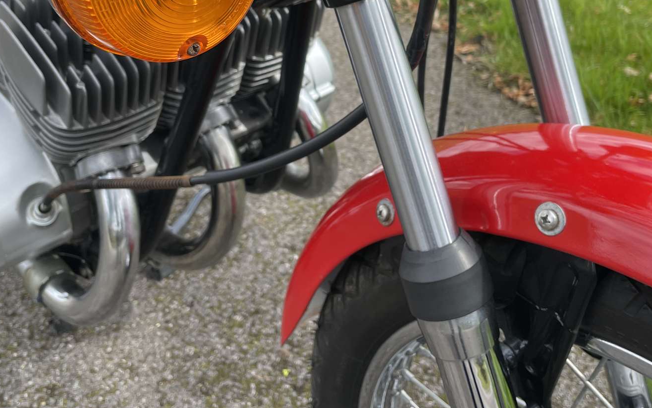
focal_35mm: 42
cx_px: 341
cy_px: 77
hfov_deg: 47.2
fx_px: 746
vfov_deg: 29.8
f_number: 1.6
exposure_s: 1/643
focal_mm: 4.2
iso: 32
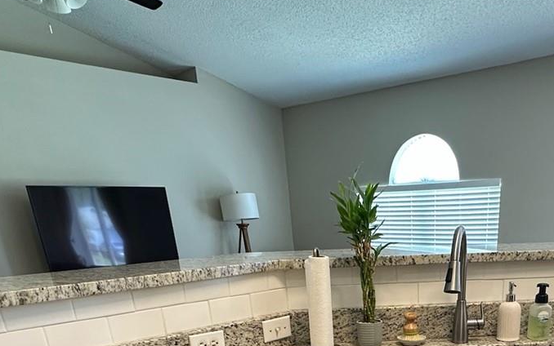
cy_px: 451
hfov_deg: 53.7
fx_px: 529
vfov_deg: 29.2
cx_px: 390
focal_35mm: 35
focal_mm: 2.22
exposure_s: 1/60
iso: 200
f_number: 2.2
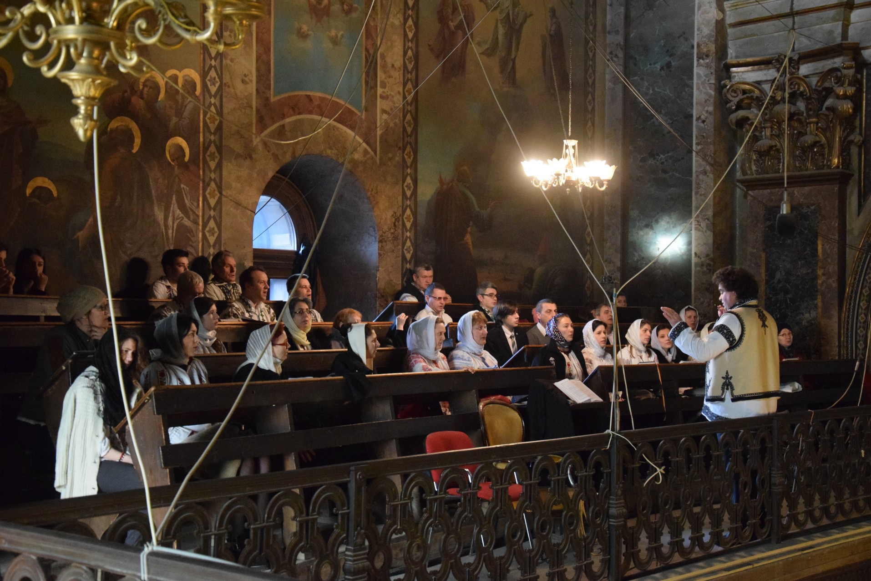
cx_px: 436
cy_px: 290
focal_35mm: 52
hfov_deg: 37.9
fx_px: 1270
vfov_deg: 25.8
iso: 6400
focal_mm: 35
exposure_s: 1/60
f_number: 4.5
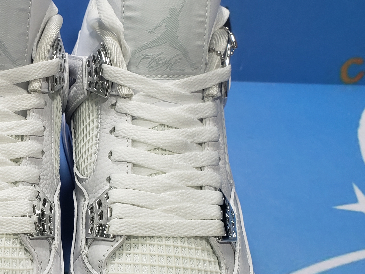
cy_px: 202
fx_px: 643
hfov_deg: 30.5
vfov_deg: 23.8
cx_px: 49
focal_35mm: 61
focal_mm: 4.3
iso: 64
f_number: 1.5
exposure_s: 1/50
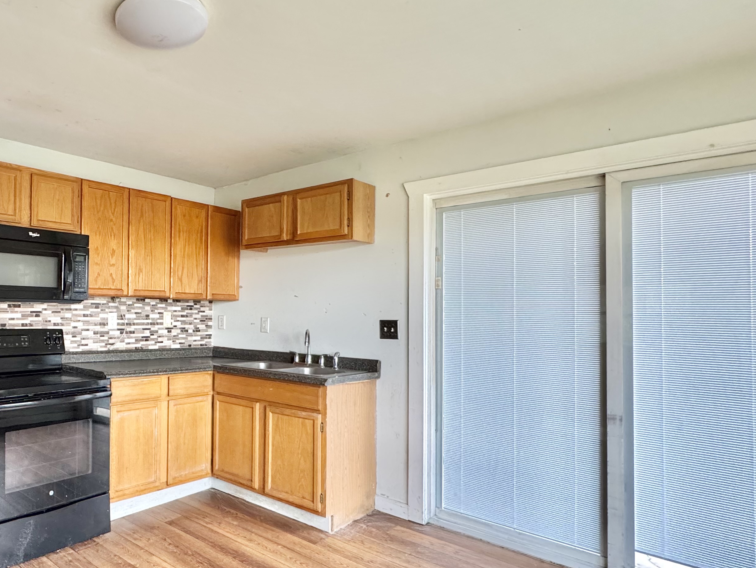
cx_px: 160
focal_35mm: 23
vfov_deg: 58.9
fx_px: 502
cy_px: 299
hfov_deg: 67.5
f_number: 2.2
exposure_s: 1/86
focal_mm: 2.22
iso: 320
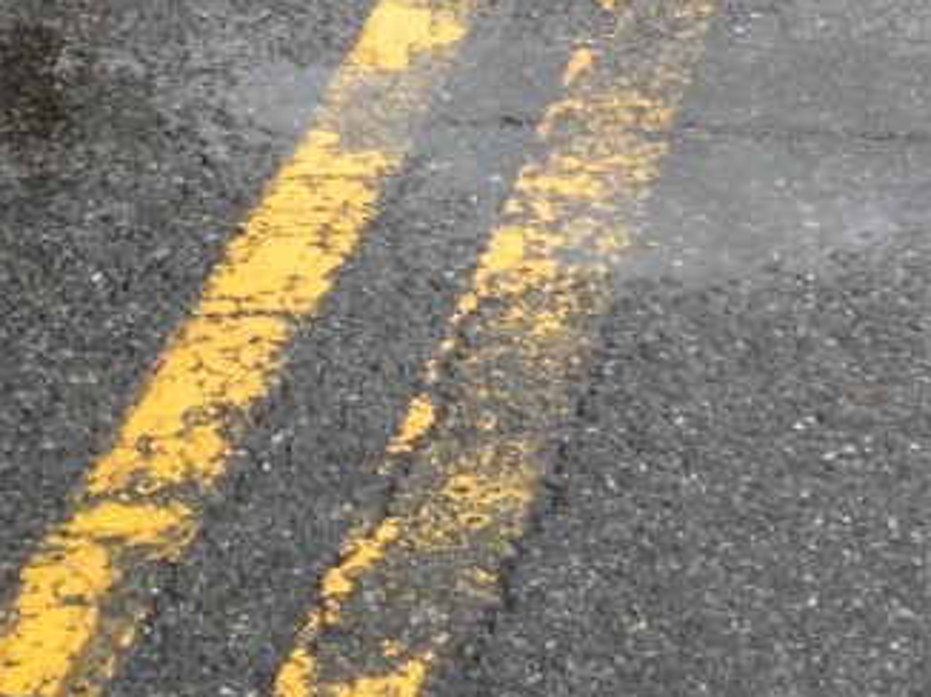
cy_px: -737
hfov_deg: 11.7
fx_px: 4434
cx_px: 1162
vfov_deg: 8.5
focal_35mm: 165
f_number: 2.4
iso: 50
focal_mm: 4.28
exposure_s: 1/168
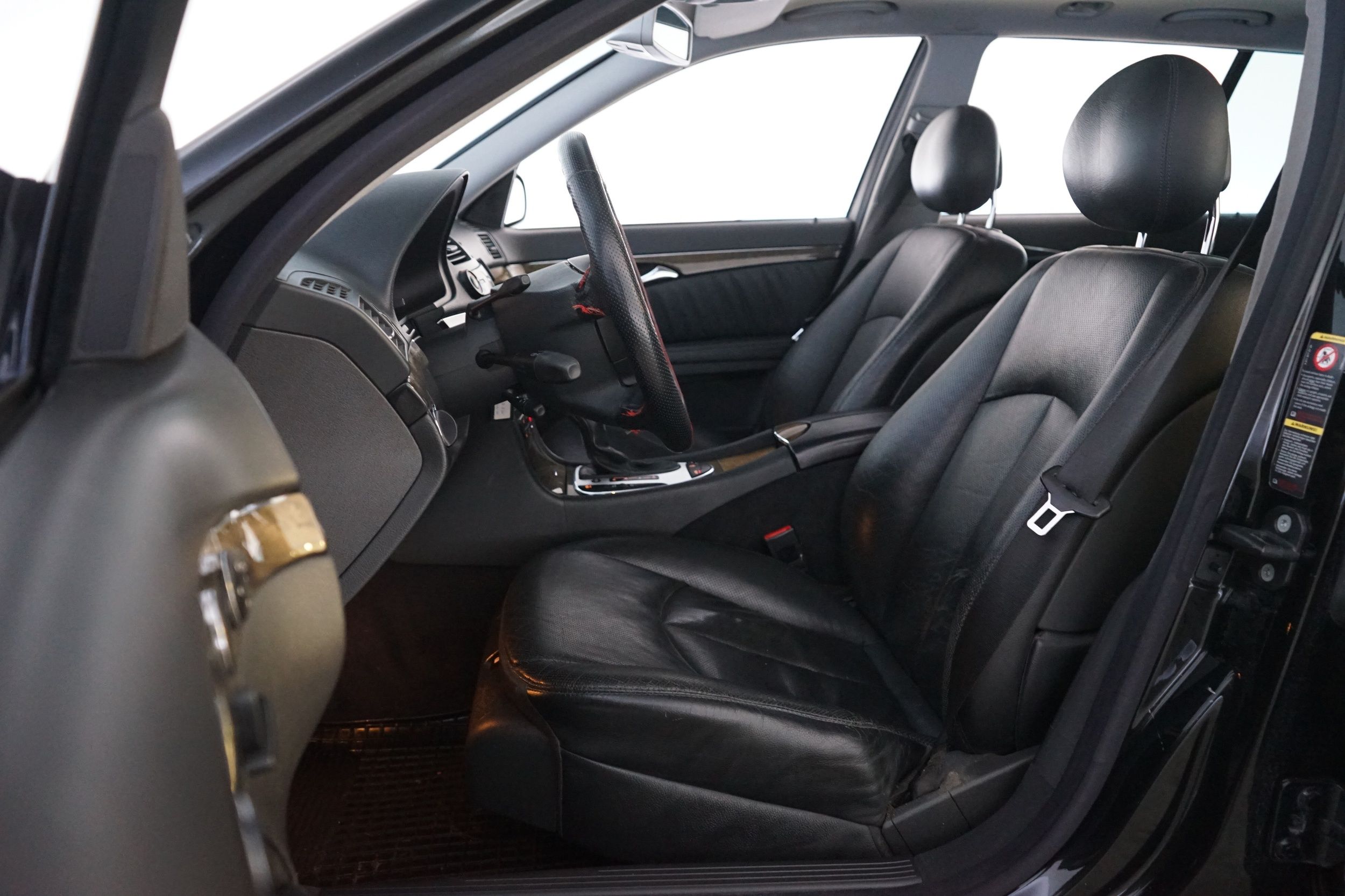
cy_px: 448
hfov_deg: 65.5
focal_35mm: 28
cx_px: 672
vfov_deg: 46.4
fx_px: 1046
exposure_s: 1/10
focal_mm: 28
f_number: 4.5
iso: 5000
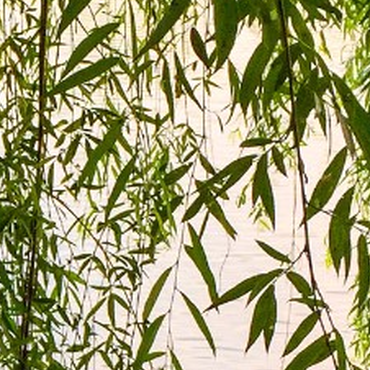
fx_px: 1645
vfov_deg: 12.7
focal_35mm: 136
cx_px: -169
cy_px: 373
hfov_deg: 12.3
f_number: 2.2
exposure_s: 1/222
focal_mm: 4.15
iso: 32
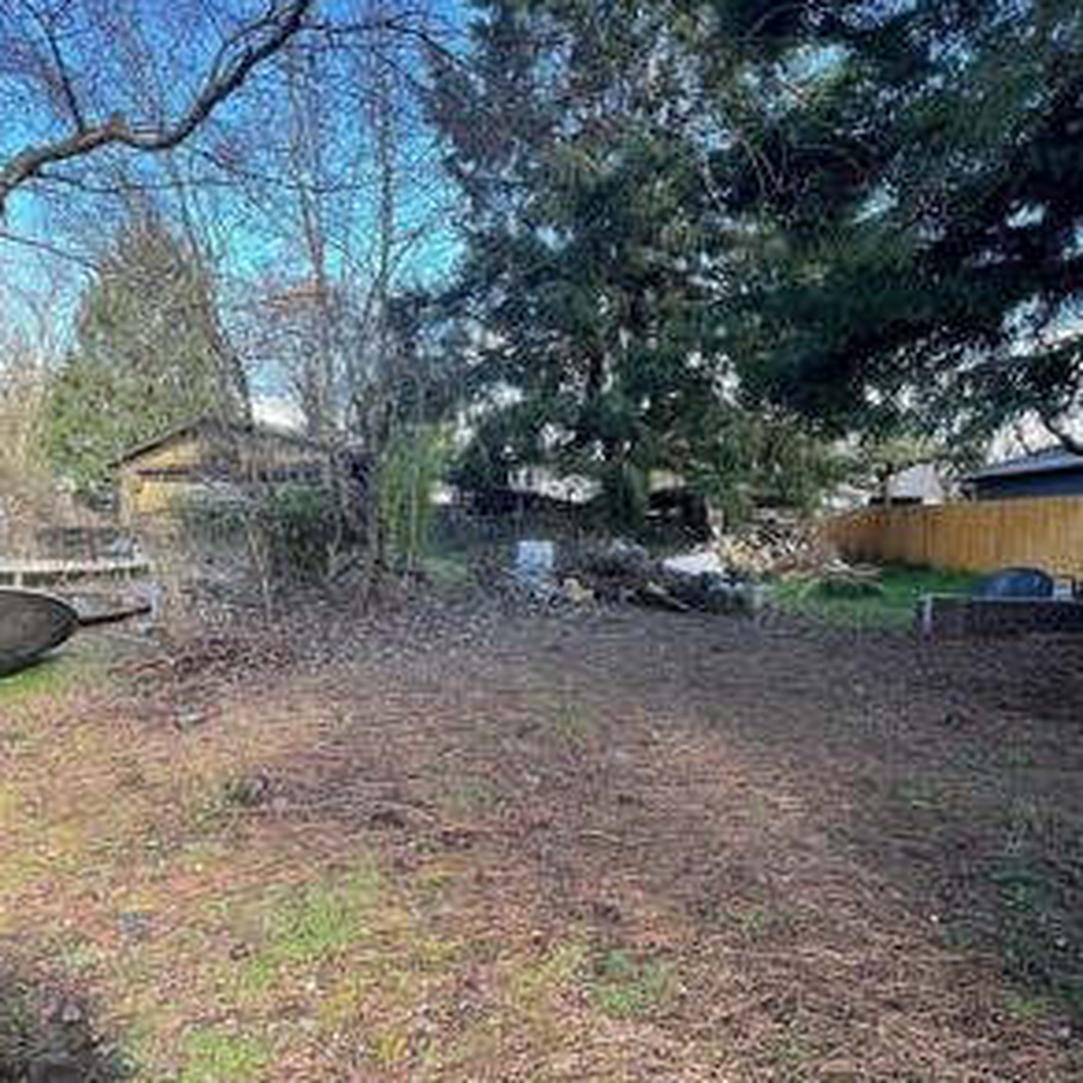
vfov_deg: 72.1
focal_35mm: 21
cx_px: 438
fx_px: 743
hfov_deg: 71.5
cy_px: 566
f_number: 1.8
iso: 32
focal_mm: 1.57
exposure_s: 1/132
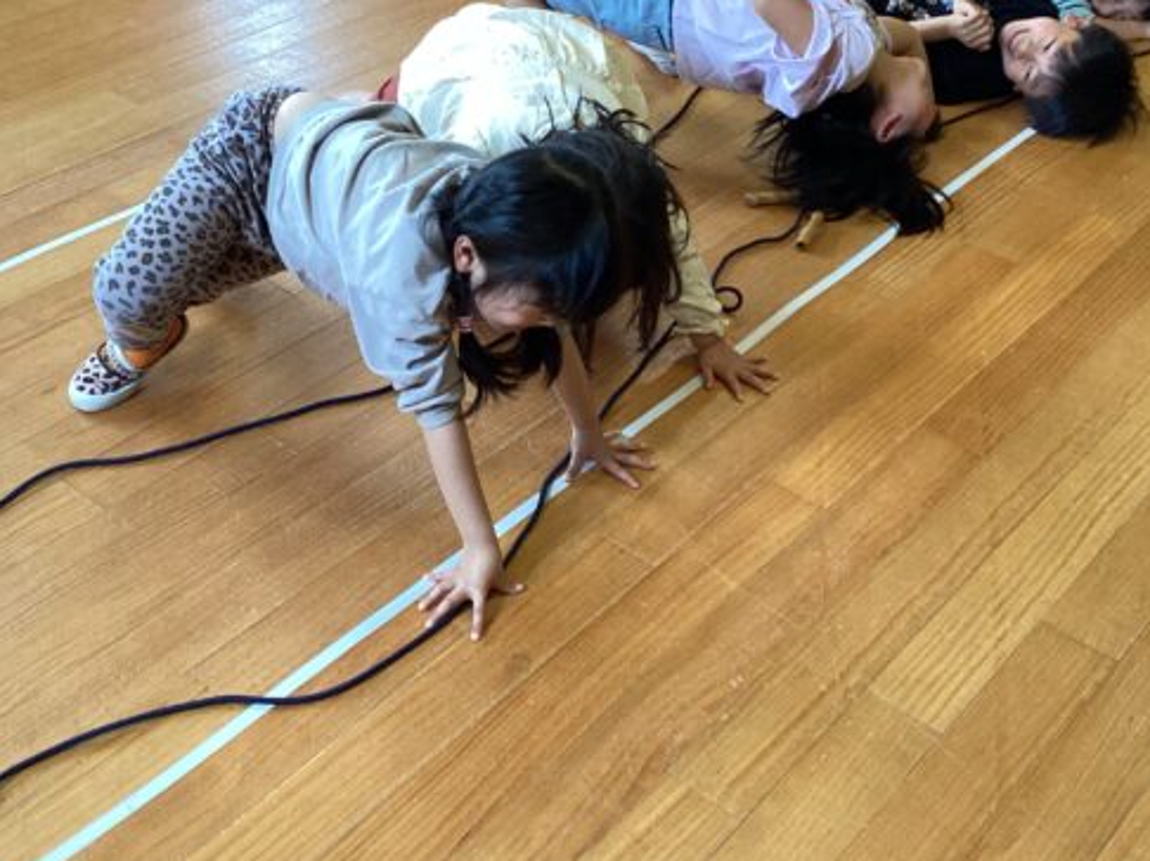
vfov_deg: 29.3
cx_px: 528
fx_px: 1627
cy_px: 244
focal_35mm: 49
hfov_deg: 38.9
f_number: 2.4
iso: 100
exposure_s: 1/60
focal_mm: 3.3
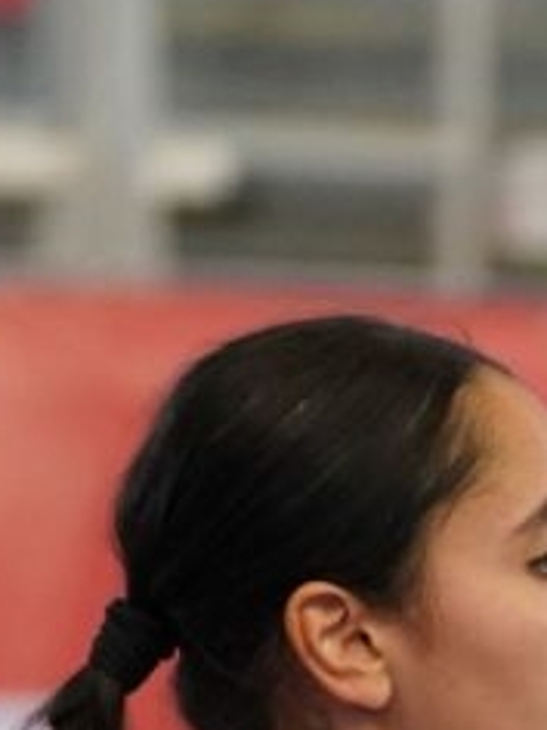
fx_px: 16982
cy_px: 1537
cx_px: 1551
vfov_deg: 2.4
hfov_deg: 1.8
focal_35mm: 806
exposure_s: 1/1000
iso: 2000
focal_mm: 110
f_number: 2.8
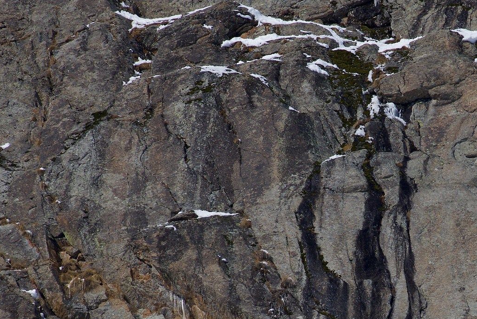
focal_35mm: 1168
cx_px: 427
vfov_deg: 1.2
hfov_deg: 1.8
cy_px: 291
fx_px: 15484
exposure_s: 1/800
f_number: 13
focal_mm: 500
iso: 320
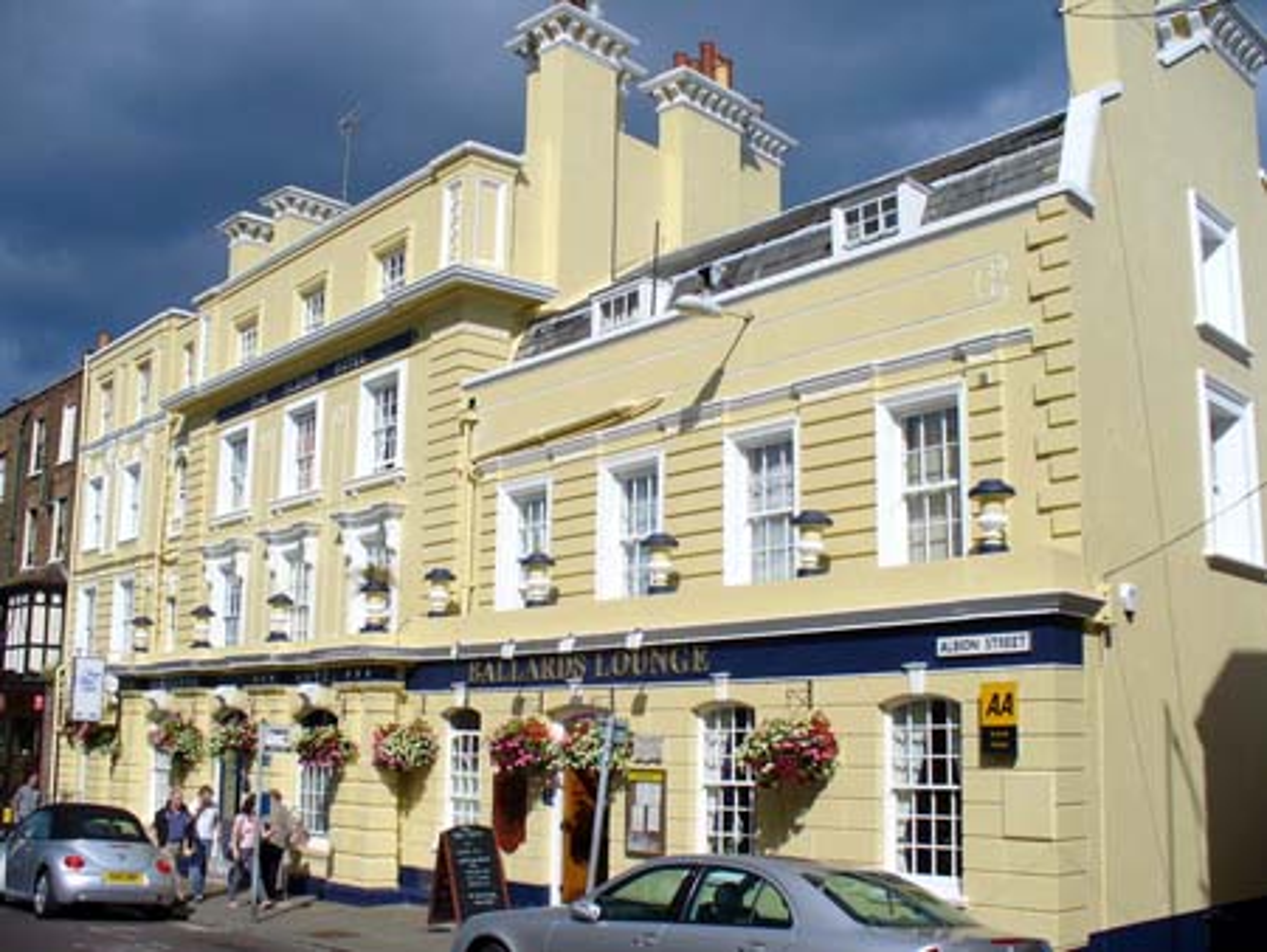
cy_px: 476
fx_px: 1355
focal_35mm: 37
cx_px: 634
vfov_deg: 38.7
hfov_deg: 50.1
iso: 80
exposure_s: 1/640
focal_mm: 6.1
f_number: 5.6
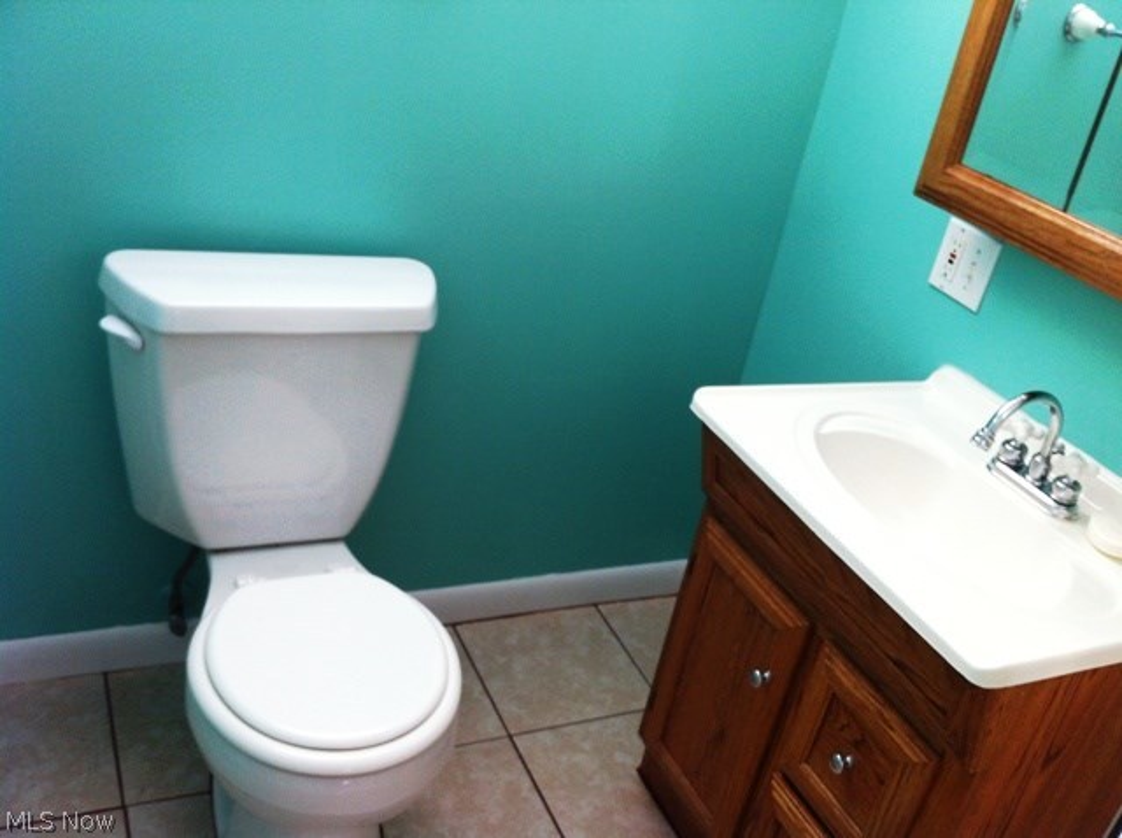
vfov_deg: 40.6
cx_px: 561
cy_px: 419
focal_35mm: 35
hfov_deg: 52.7
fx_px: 1133
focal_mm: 3.85
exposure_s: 1/15
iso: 100
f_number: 2.8
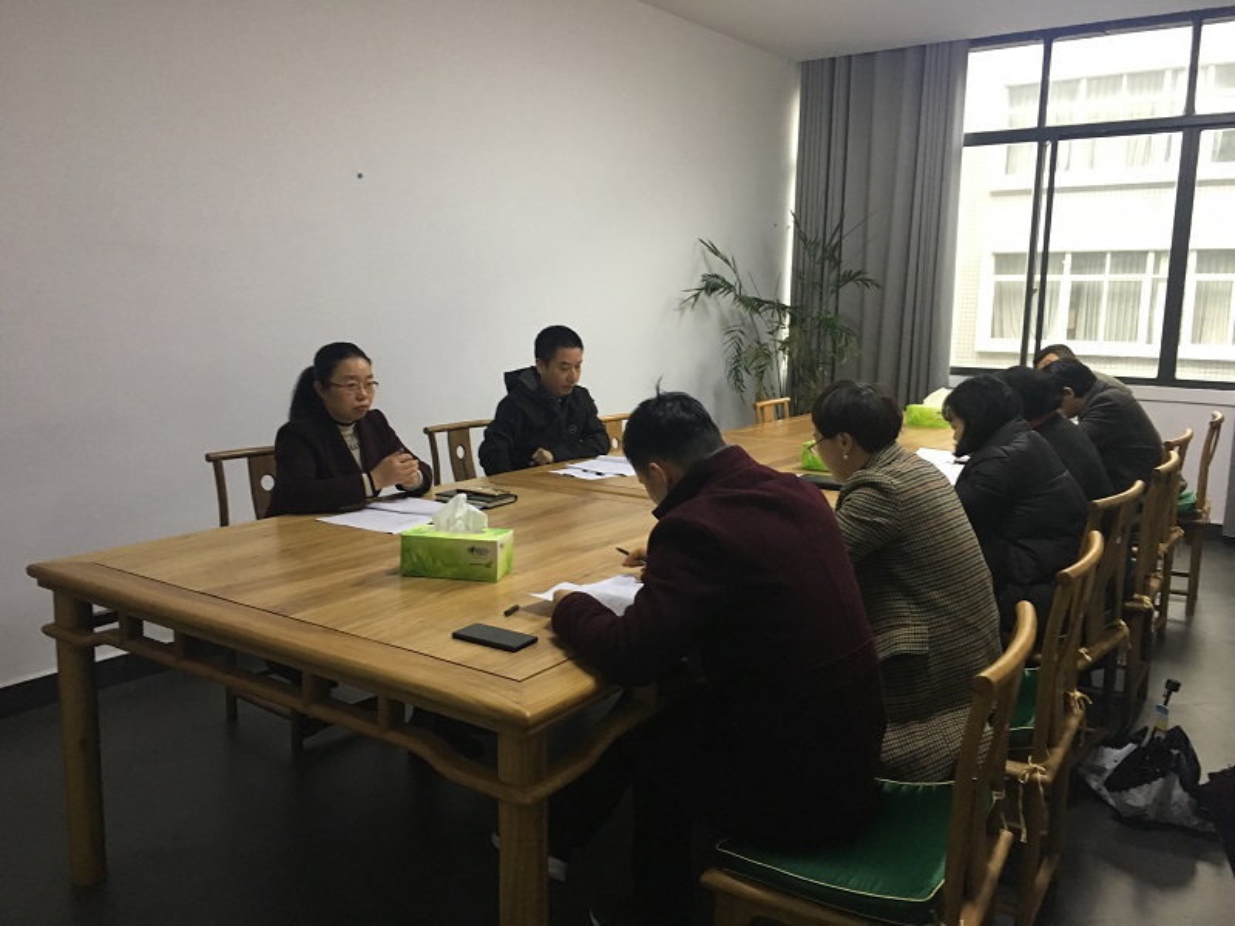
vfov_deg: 48.2
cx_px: 618
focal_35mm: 29
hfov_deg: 61.7
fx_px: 1035
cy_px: 463
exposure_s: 1/33
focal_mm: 4.15
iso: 200
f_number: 2.2
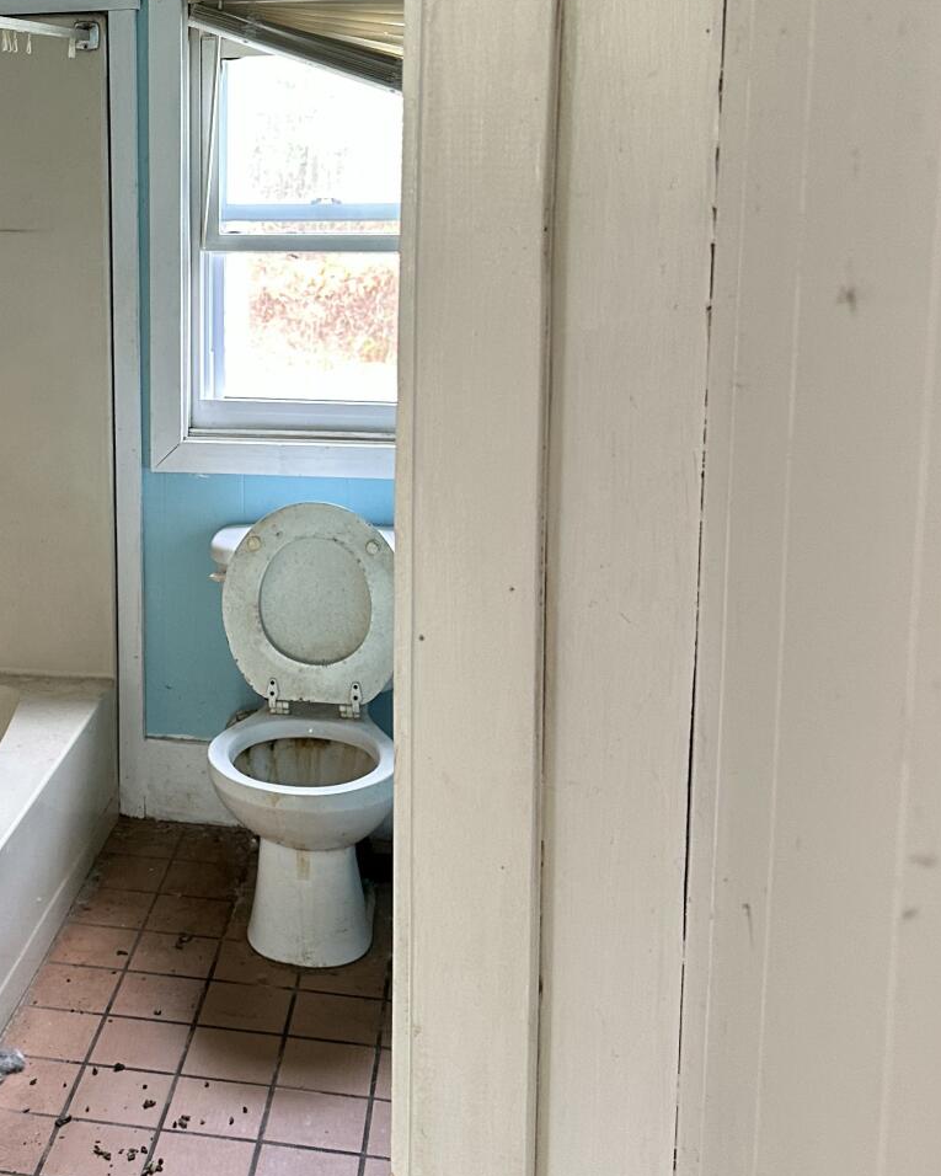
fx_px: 1706
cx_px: 66
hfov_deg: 29.4
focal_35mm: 49
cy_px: 385
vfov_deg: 37.6
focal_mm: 6.86
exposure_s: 1/60
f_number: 1.78
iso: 250
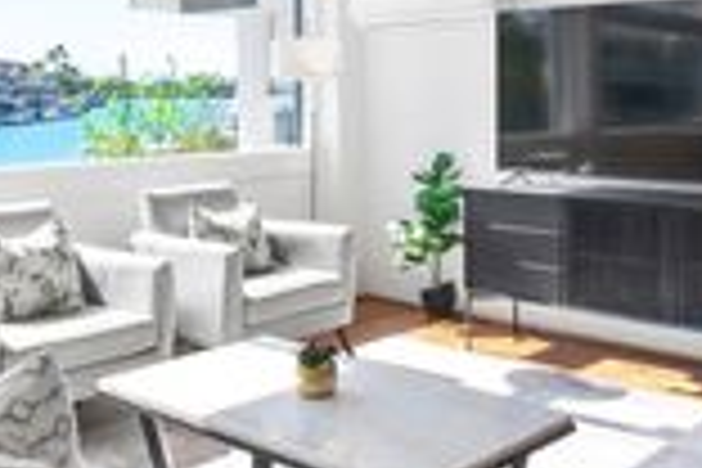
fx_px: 877
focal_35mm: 45
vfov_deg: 29.3
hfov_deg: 43.6
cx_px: 378
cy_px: 108
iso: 64
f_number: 7.1
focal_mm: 14
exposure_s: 1/25
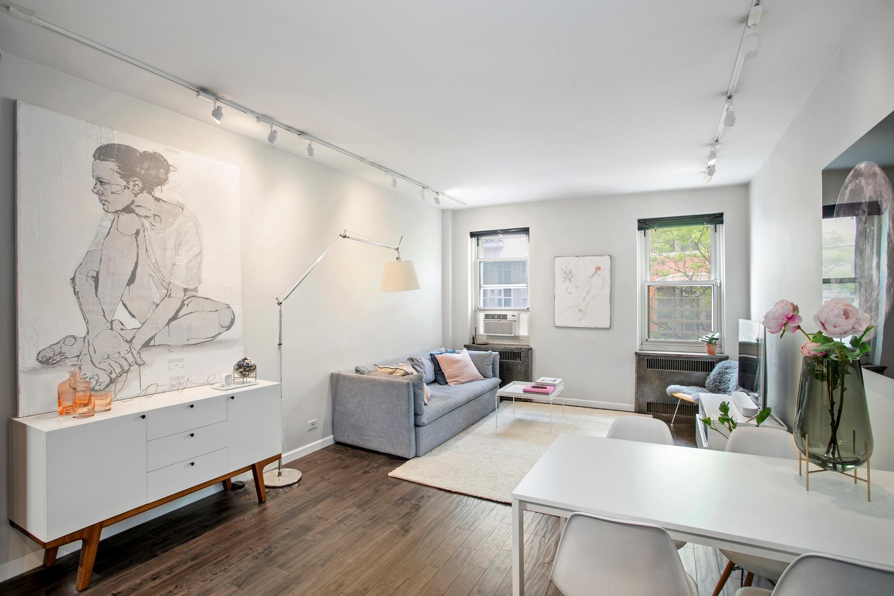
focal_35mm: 17
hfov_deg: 93.3
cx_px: 447
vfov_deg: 70.4
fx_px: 422
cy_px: 298
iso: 100
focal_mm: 17
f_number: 8
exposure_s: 4
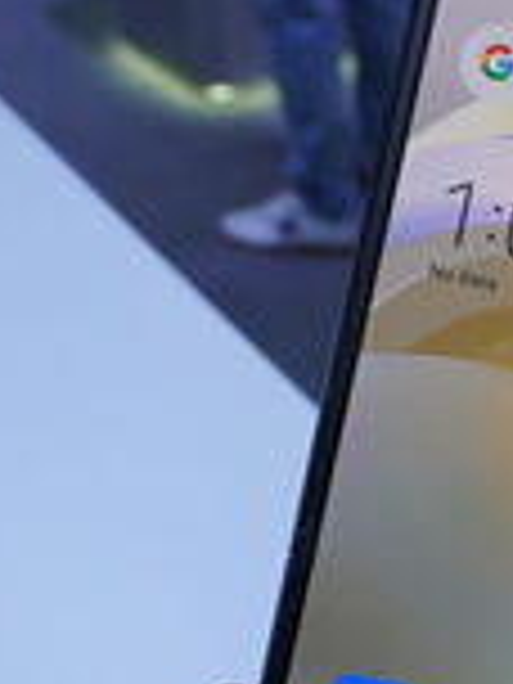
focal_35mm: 64
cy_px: 650
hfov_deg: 21.9
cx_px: 536
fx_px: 1263
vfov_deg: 28.8
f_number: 5.6
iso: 250
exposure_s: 1/160
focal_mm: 11
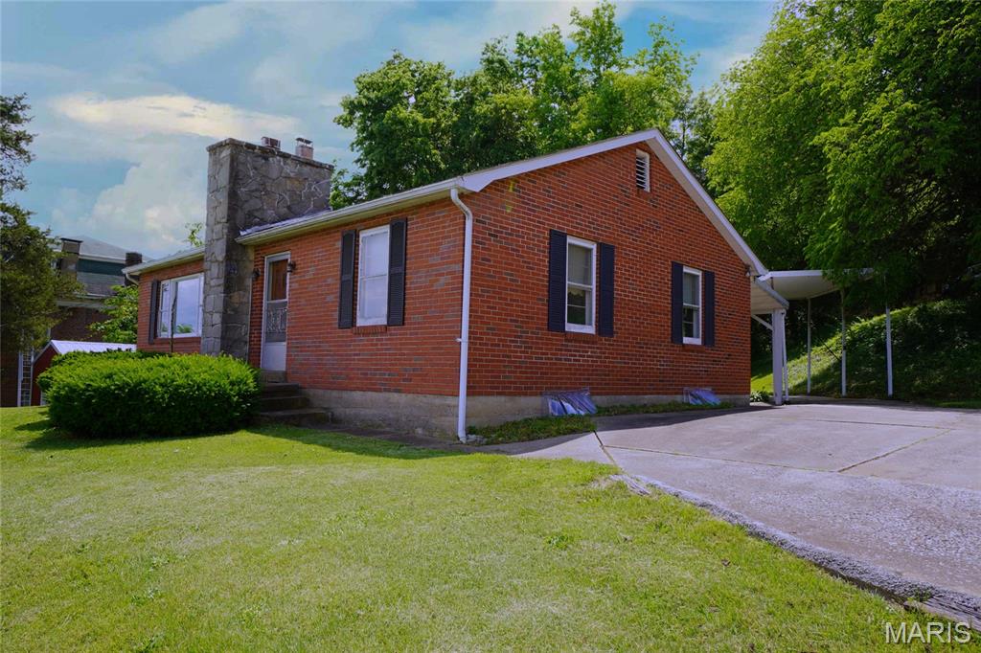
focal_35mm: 24
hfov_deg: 73.8
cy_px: 326
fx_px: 654
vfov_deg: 53.1
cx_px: 490
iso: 100
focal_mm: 16
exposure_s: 1/125
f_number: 8
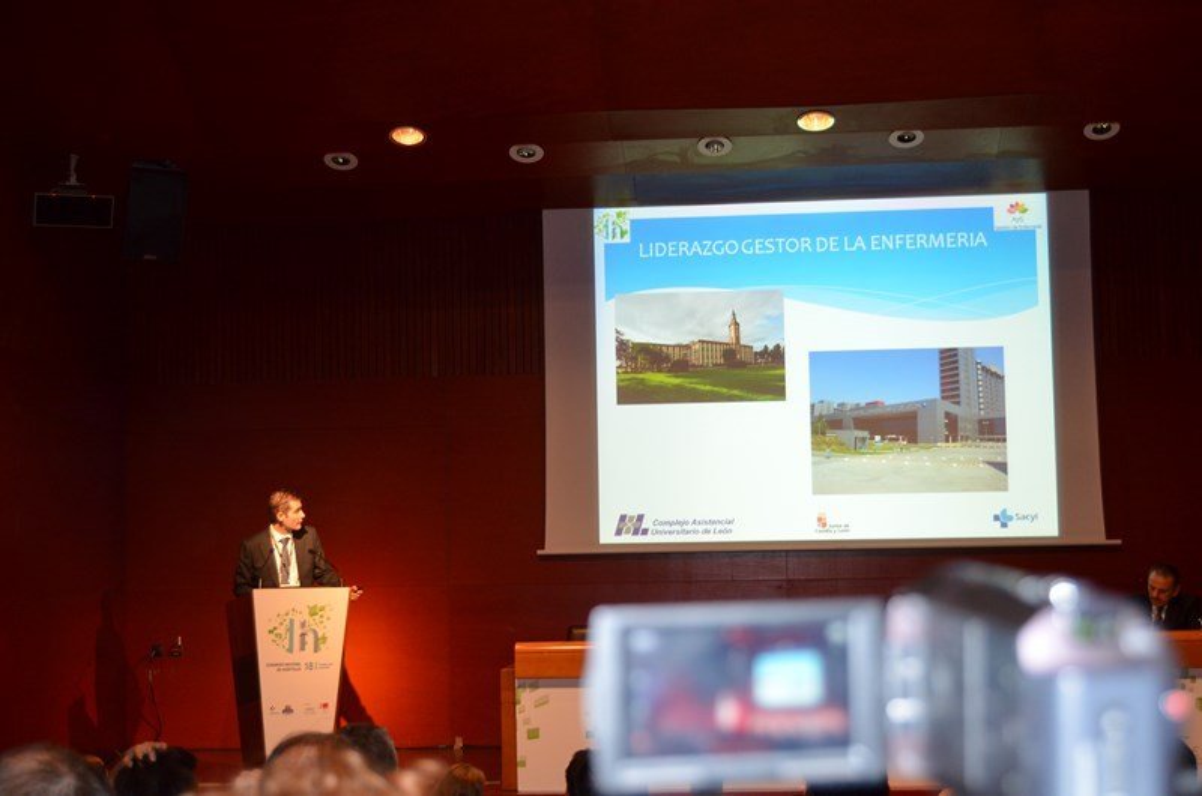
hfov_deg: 39.0
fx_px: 1699
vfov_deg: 26.4
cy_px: 398
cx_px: 601
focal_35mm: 51
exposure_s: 1/60
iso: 1100
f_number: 4.5
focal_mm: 34
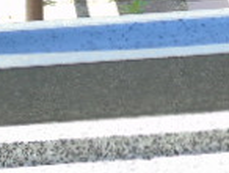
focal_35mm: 412
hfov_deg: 4.8
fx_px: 2730
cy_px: -153
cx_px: 180
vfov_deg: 3.6
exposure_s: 1/125
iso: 80
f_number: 4.3
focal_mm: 17
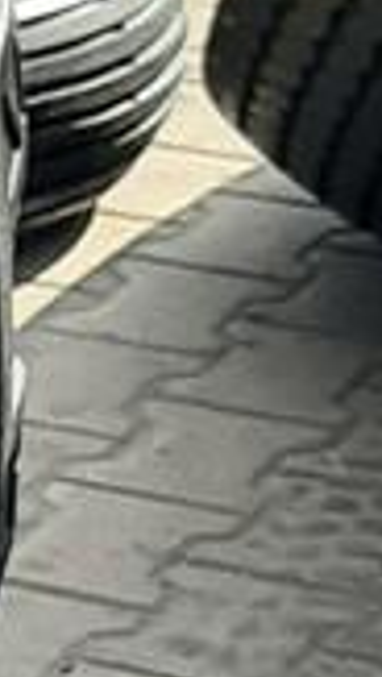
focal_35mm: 208
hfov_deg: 4.9
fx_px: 3736
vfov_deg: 9.9
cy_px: 1175
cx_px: -1466
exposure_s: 1/609
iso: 40
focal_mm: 3.93
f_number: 1.7
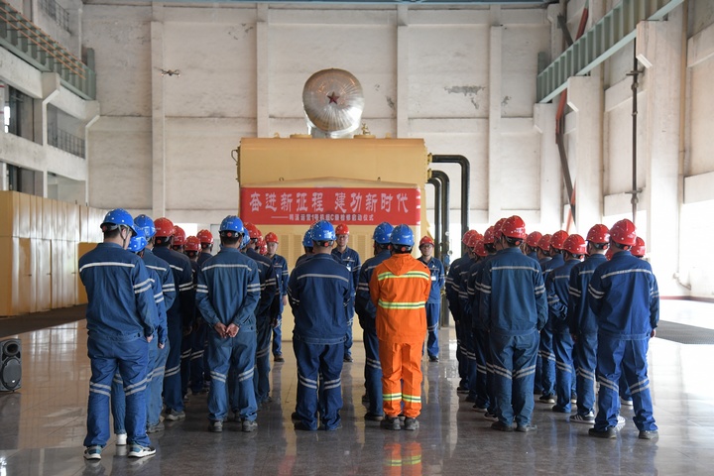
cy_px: 238
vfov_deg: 24.6
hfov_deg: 36.2
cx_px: 357
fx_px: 1091
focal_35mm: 55
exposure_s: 1/200
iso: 2500
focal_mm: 55
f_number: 4
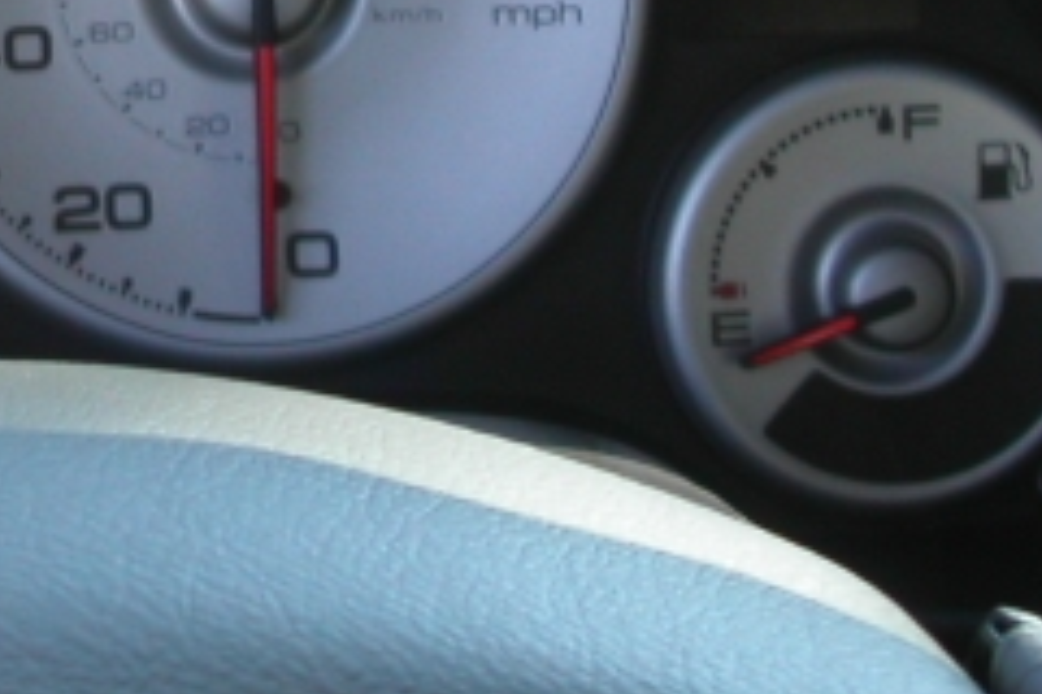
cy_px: -252
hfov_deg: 15.1
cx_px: -152
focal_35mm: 132
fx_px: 3820
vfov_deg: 10.1
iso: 100
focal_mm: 7.8
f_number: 3.5
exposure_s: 1/60
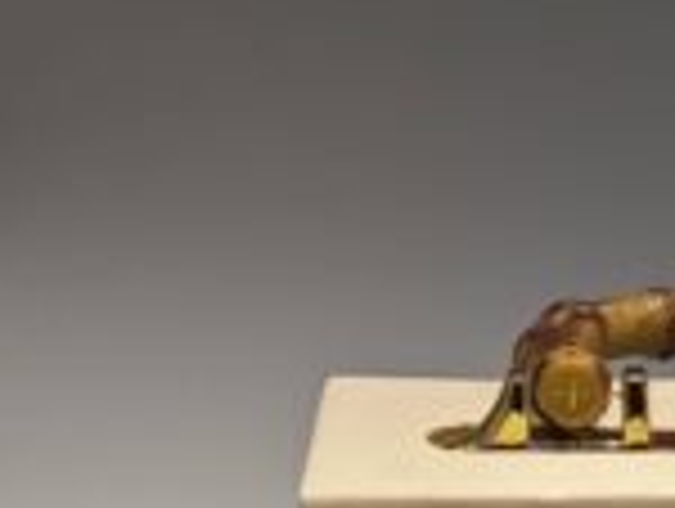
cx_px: 900
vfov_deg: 4.6
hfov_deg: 6.2
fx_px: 6230
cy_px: 904
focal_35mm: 319
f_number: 2
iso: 160
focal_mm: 10.1
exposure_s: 1/100
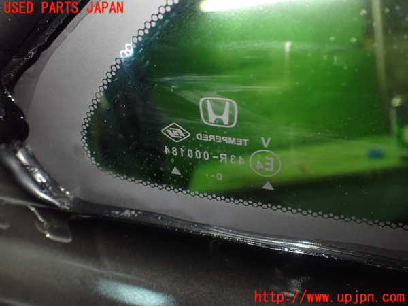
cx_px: 204
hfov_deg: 60.0
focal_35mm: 30
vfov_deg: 46.8
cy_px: 153
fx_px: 354
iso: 800
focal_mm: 5.4
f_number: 2.3
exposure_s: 1/50
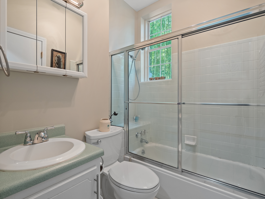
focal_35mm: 16
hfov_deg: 94.5
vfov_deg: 78.1
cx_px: 132
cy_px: 100
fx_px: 122
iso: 400
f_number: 5.6
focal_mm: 8
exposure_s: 1/8
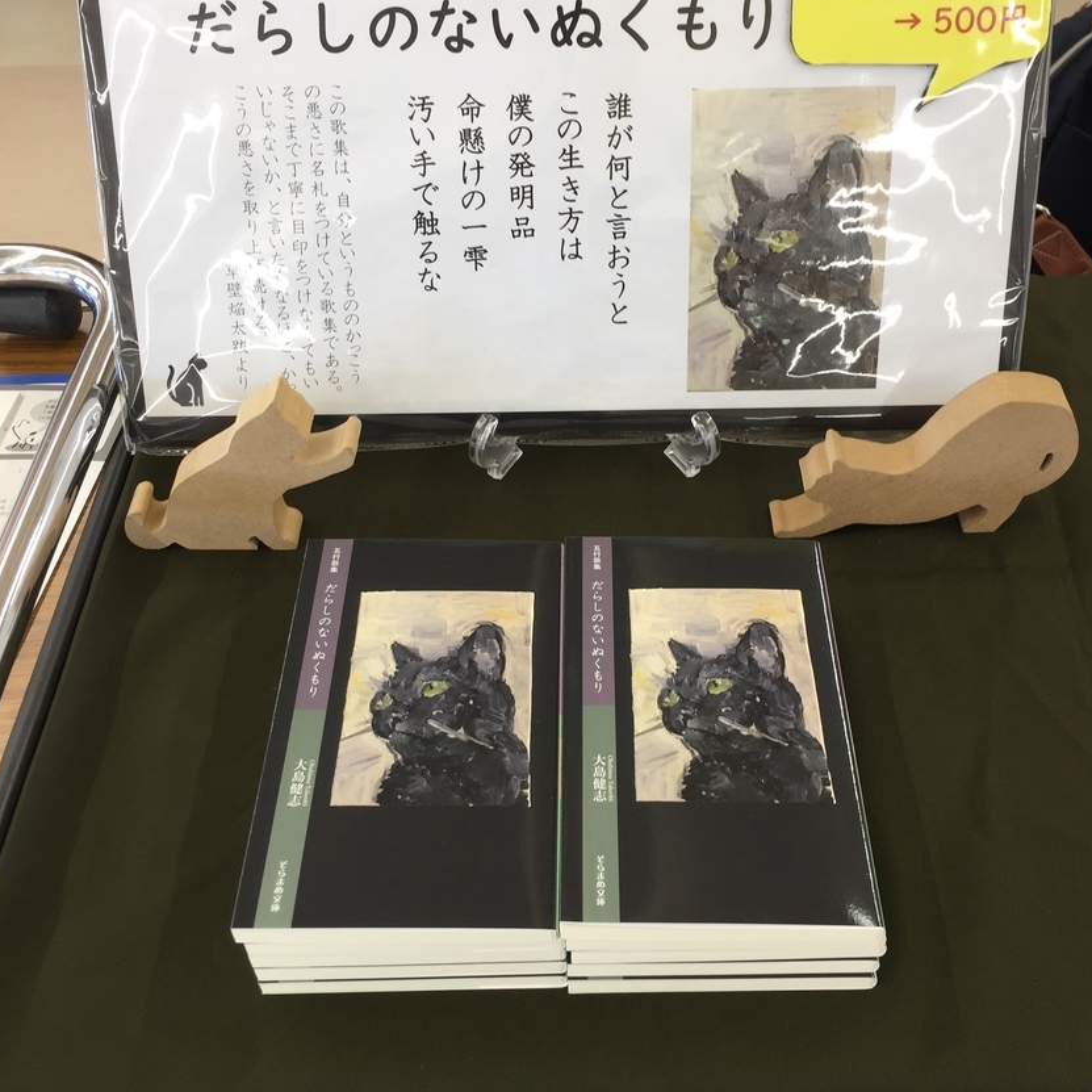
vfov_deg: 44.9
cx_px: 581
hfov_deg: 44.9
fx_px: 1321
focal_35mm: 37
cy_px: 515
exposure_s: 1/60
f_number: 2.2
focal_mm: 4.15
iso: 32
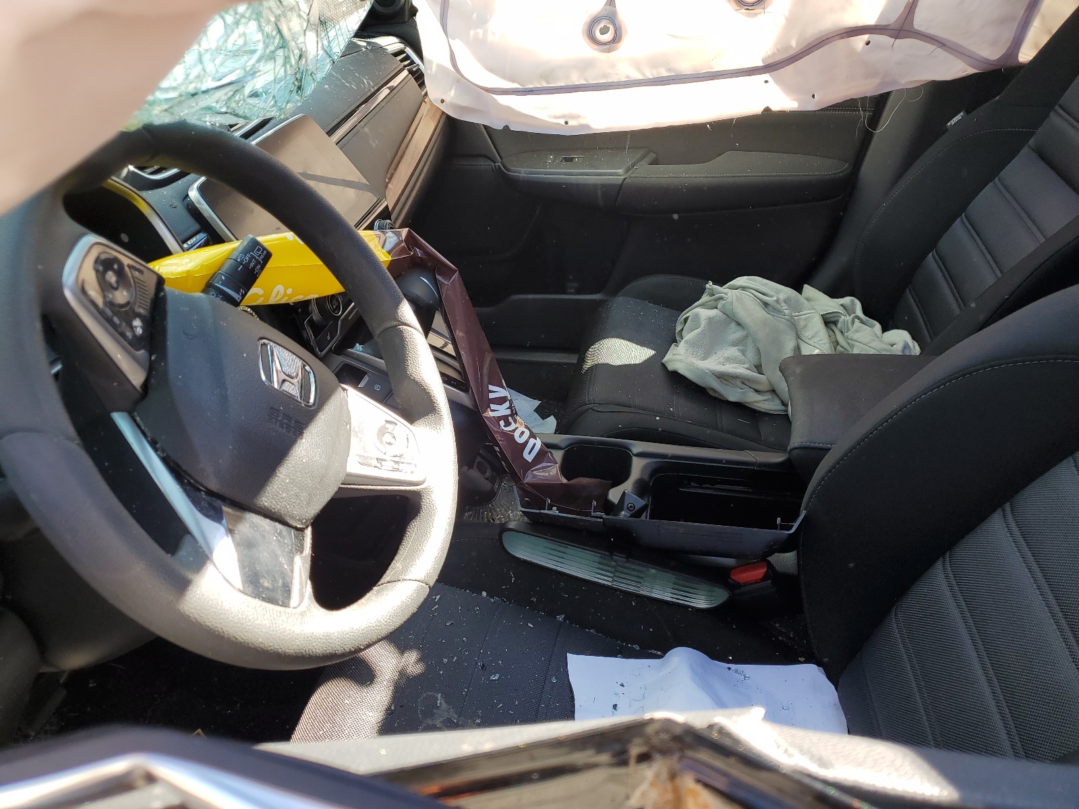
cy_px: 404
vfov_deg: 53.1
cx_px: 540
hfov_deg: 67.3
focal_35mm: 26
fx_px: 810
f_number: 1.5
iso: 50
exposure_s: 1/294
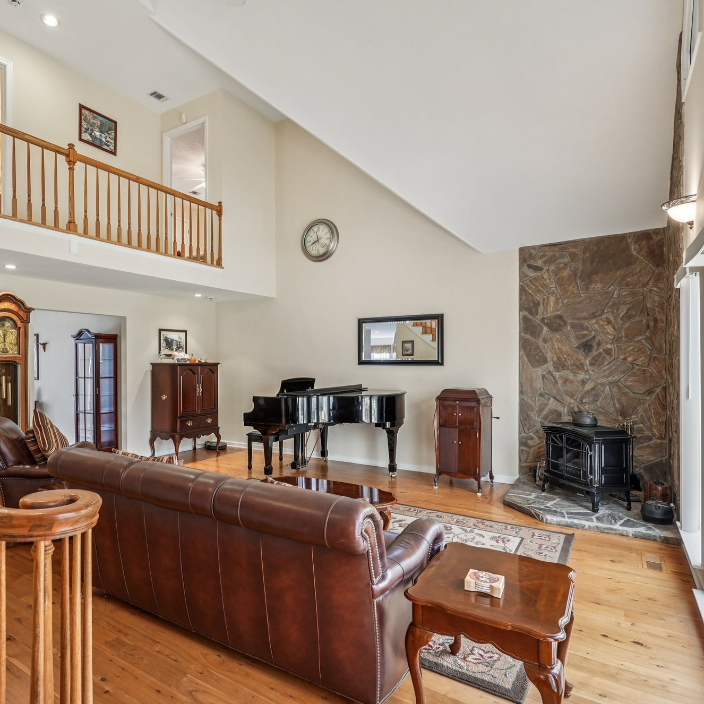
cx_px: 262
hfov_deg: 70.9
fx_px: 483
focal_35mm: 21
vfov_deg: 72.1
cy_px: 359
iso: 800
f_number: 8
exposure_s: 1/10
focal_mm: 16
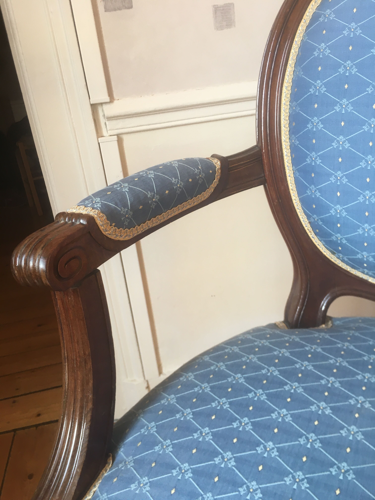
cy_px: 250
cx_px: 188
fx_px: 419
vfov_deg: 61.7
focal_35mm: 29
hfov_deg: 48.2
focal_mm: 4.15
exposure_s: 1/33
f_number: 2.2
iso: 32
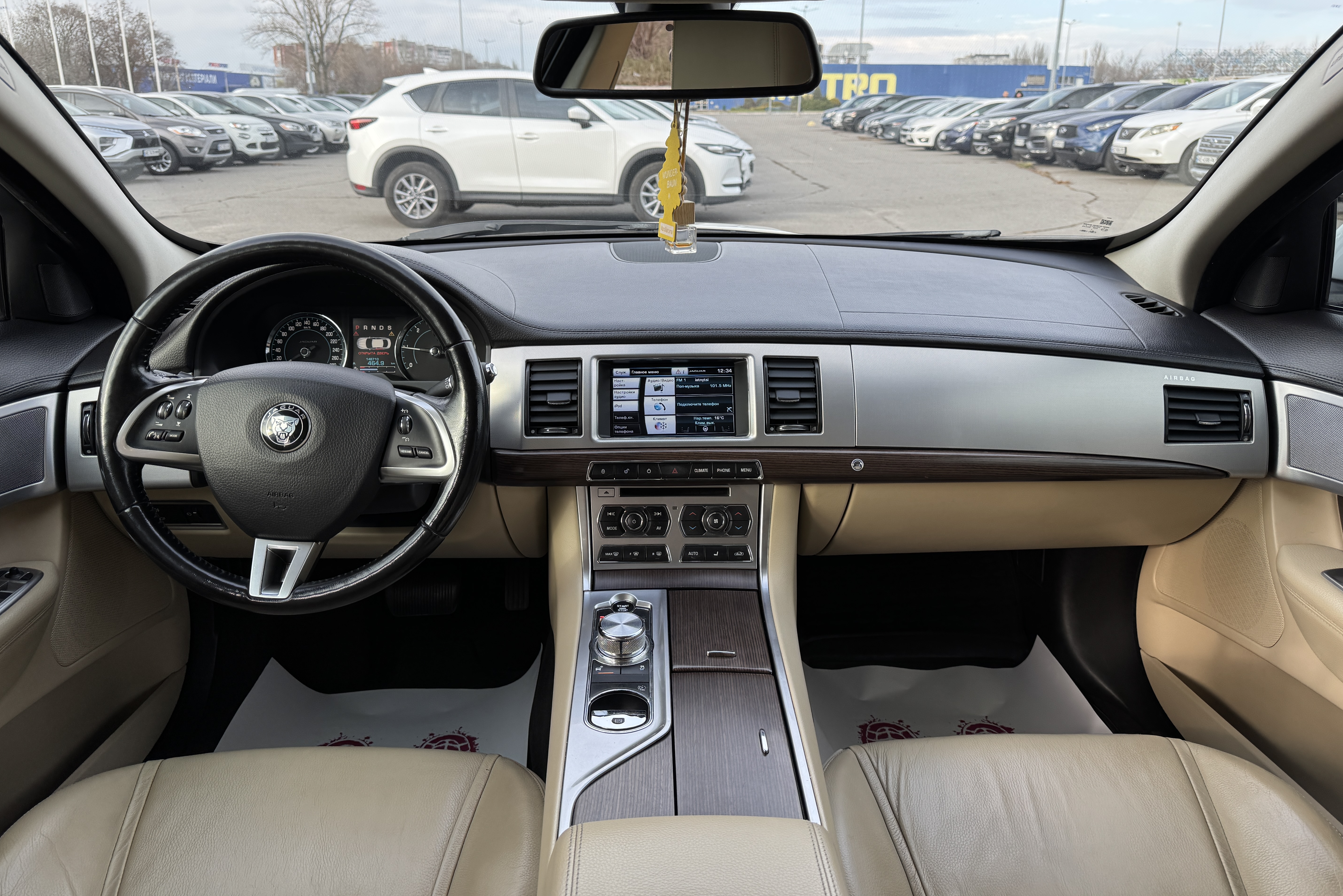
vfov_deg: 51.2
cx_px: 672
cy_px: 407
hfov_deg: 71.5
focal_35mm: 25
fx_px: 933
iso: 100
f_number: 1.78
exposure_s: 1/499
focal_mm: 6.76
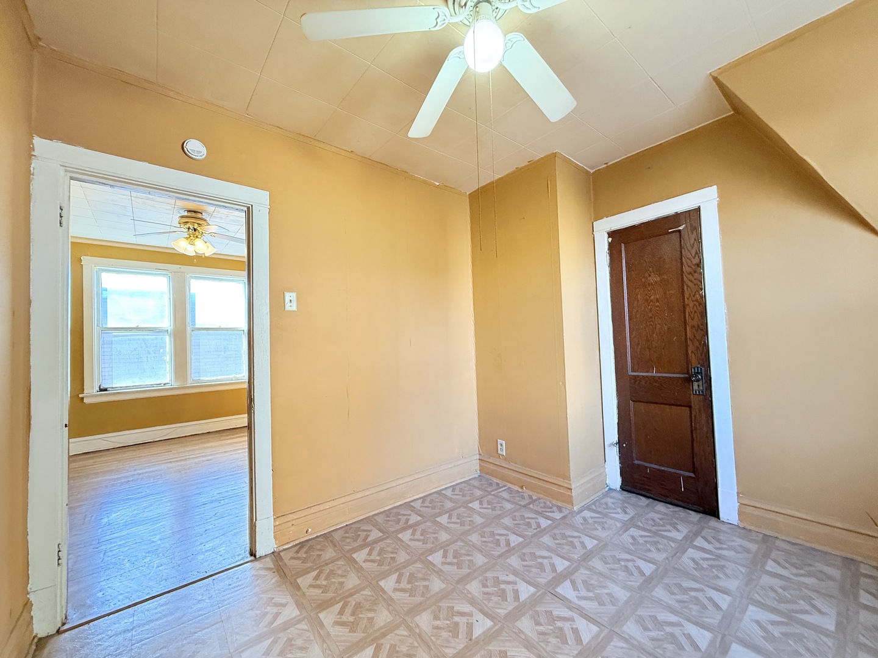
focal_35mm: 14
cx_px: 439
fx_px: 355
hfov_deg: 102.1
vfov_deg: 85.7
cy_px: 329
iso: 320
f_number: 2.2
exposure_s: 1/60
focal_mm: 2.22
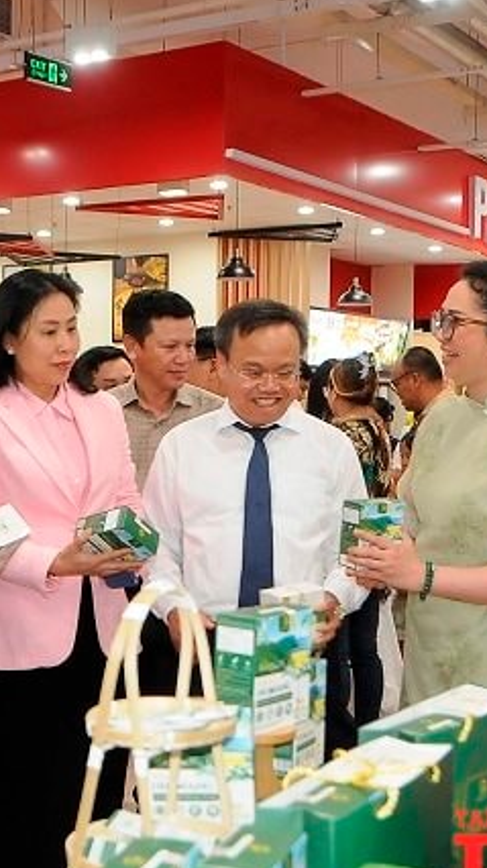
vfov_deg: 35.4
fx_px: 1357
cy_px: 492
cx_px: 124
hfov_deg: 20.2
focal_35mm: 59
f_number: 5
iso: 800
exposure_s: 1/80
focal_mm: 20
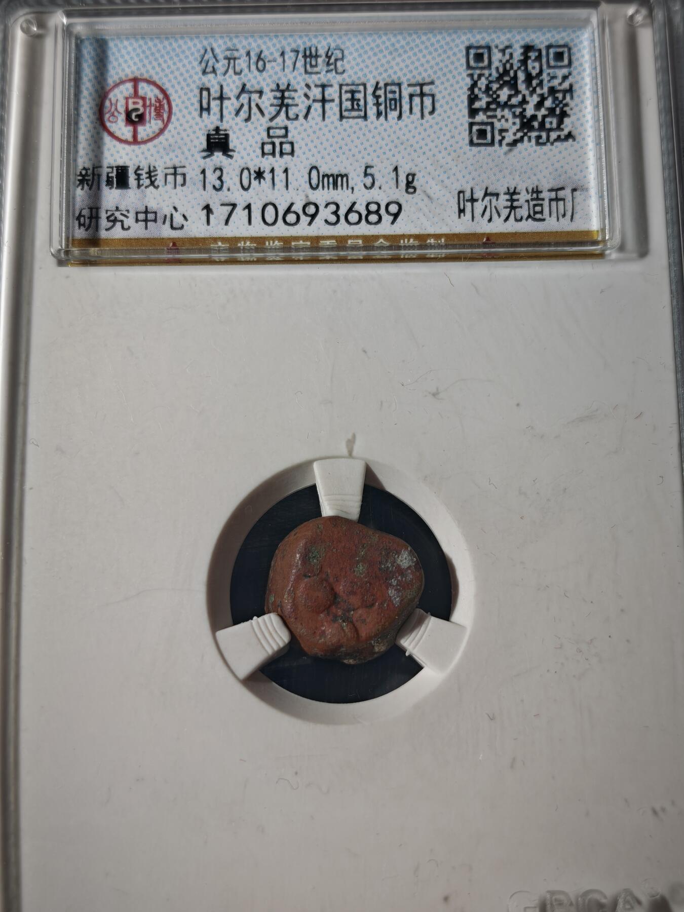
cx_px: 342
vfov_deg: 38.2
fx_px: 1317
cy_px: 456
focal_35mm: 50
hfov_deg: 29.1
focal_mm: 5.85
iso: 50
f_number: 1.63
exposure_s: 1/161
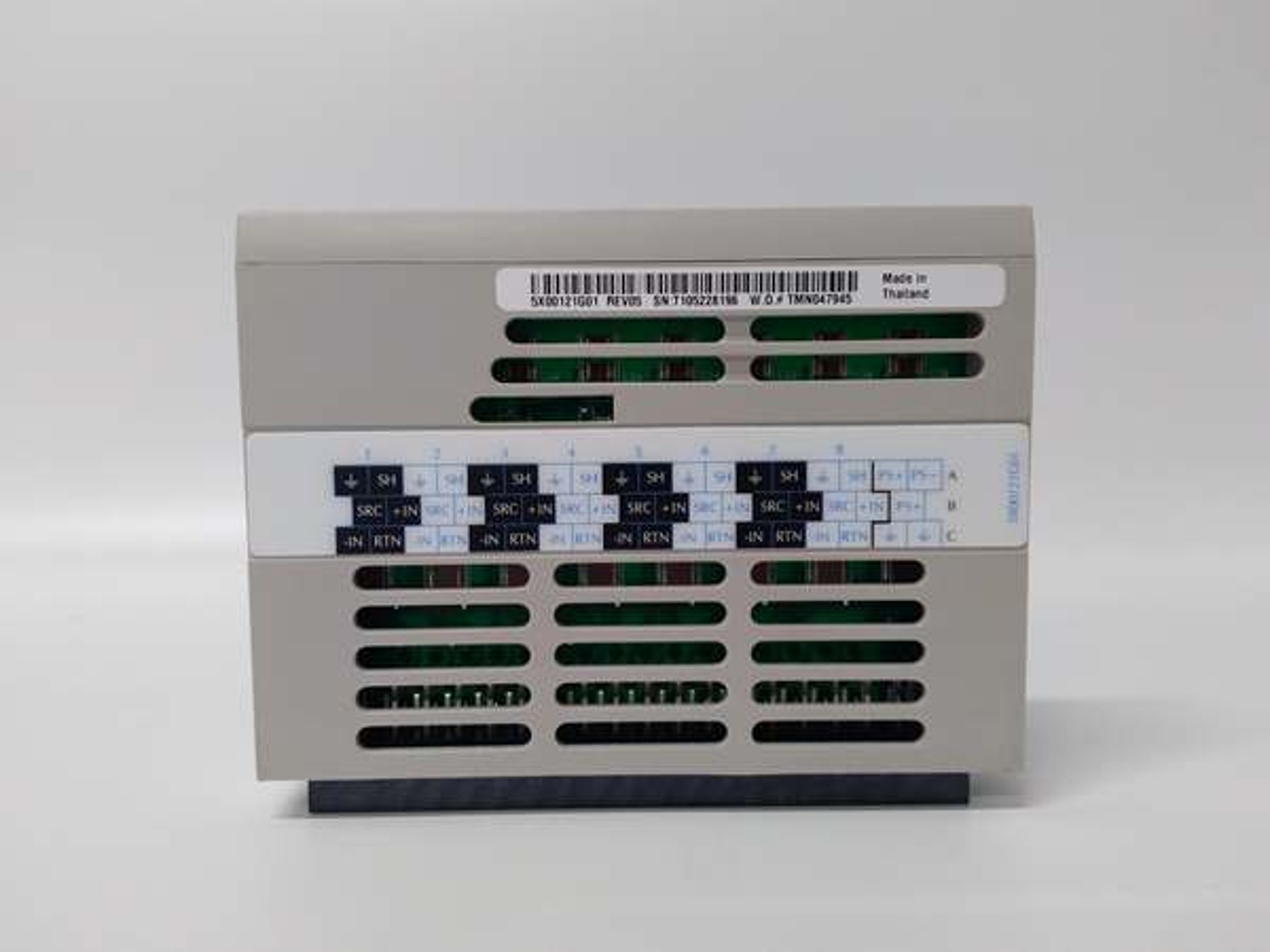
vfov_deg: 51.4
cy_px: 476
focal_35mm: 27
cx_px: 635
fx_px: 991
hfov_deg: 65.3
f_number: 2
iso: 199
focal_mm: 3.79
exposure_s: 1/33
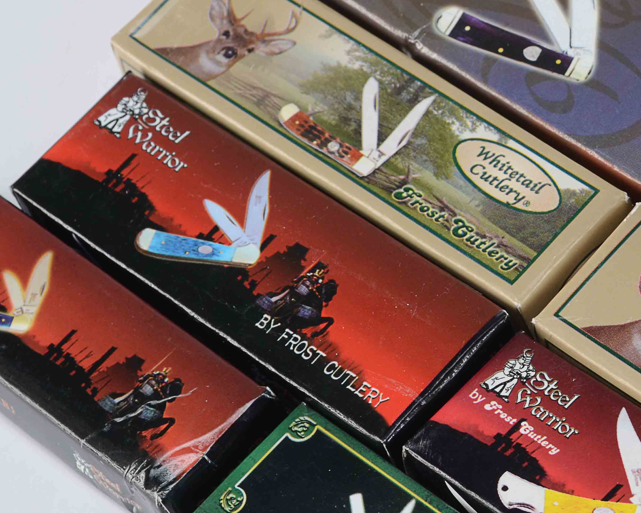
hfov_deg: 12.1
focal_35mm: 157
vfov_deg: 9.8
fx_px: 2978
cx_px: 643
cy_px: 266
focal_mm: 55
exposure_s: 1/80
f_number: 11
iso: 100
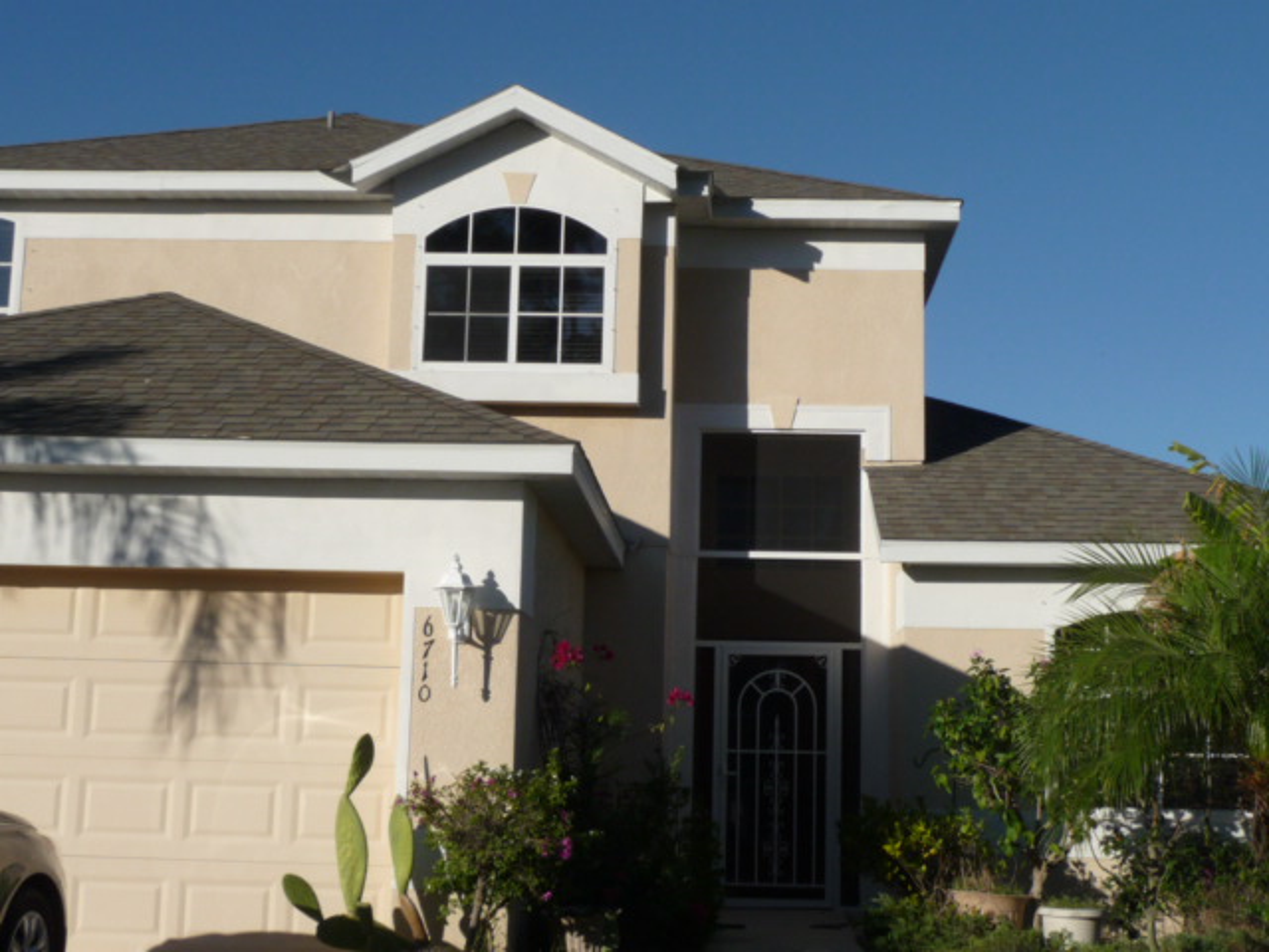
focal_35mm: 48
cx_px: 634
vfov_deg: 30.3
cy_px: 476
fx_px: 1760
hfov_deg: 39.7
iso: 100
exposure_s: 1/400
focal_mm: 5
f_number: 8
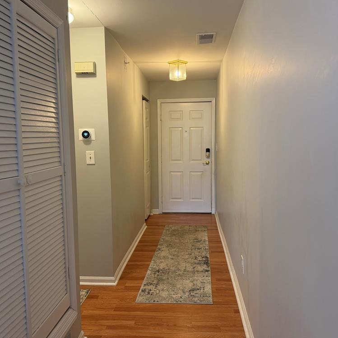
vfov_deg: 55.6
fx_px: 320
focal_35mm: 29
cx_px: 166
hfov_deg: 55.6
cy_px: 166
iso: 320
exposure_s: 1/120
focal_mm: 6.76
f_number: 1.78
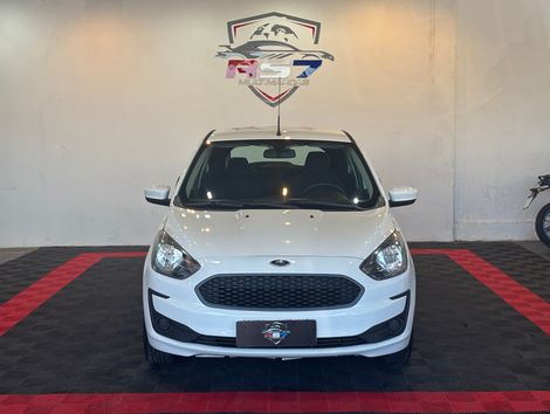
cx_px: 275
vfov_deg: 28.1
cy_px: 207
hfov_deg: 36.8
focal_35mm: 52
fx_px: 827
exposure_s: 1/237
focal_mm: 5.96
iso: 32
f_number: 1.6
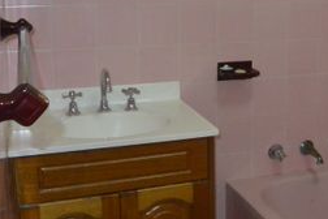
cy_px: 49
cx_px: 273
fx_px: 492
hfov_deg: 35.4
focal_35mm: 54
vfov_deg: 24.7
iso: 2200
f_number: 8
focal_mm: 11
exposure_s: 1/60
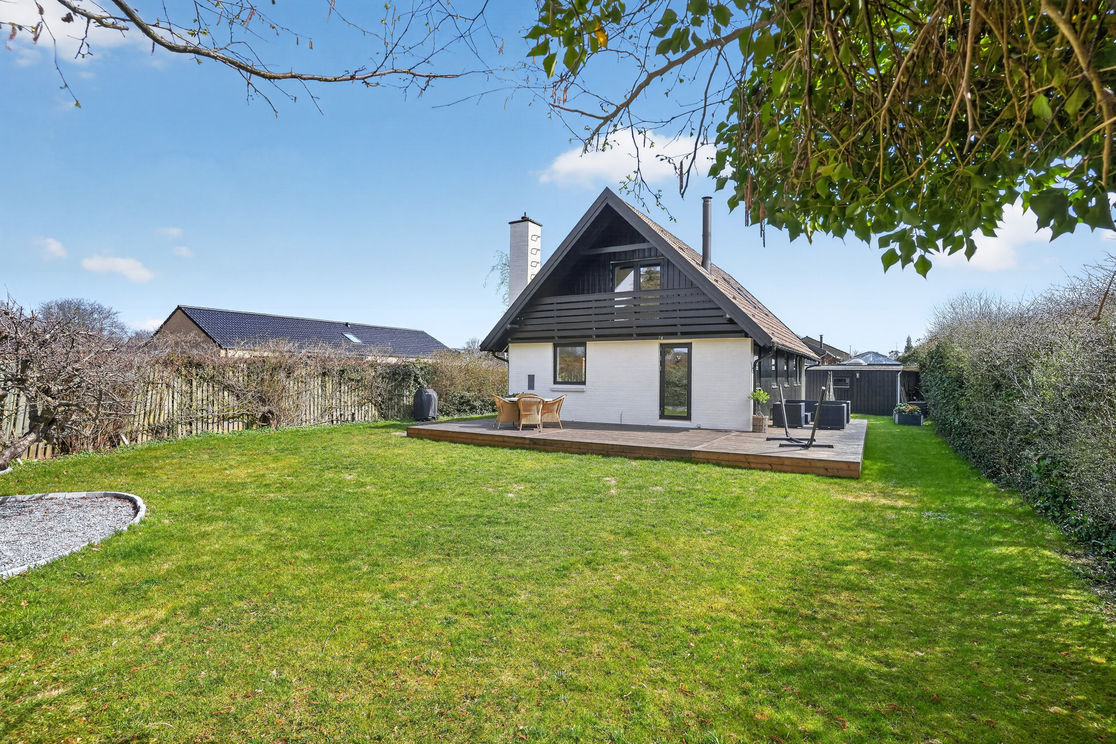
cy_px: 372
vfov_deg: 70.4
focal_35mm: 17
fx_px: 527
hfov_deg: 93.3
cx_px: 558
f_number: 8
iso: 400
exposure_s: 1/250
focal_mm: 17
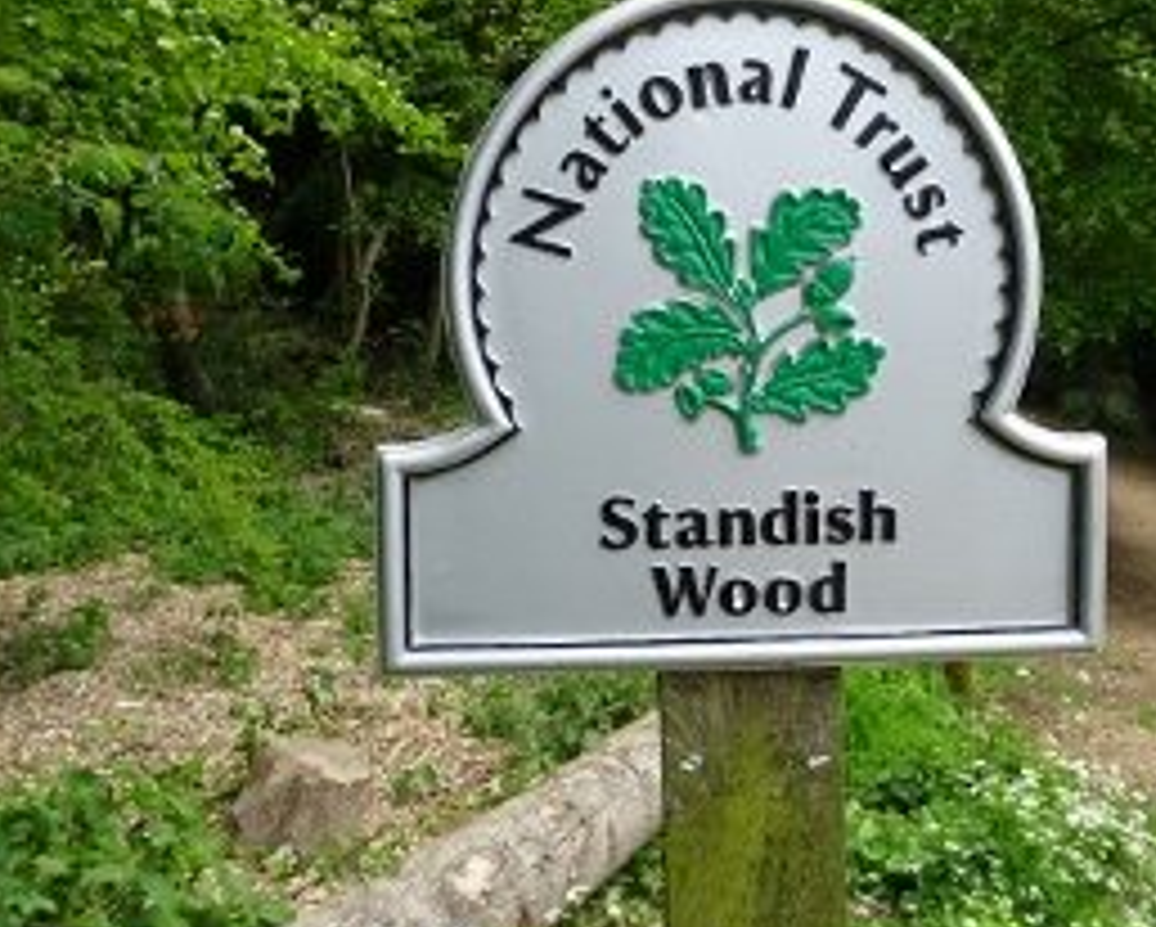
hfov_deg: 44.5
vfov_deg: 36.2
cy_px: 310
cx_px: 711
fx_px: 1404
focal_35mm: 41
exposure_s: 1/250
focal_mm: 4.1
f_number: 3.5
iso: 80
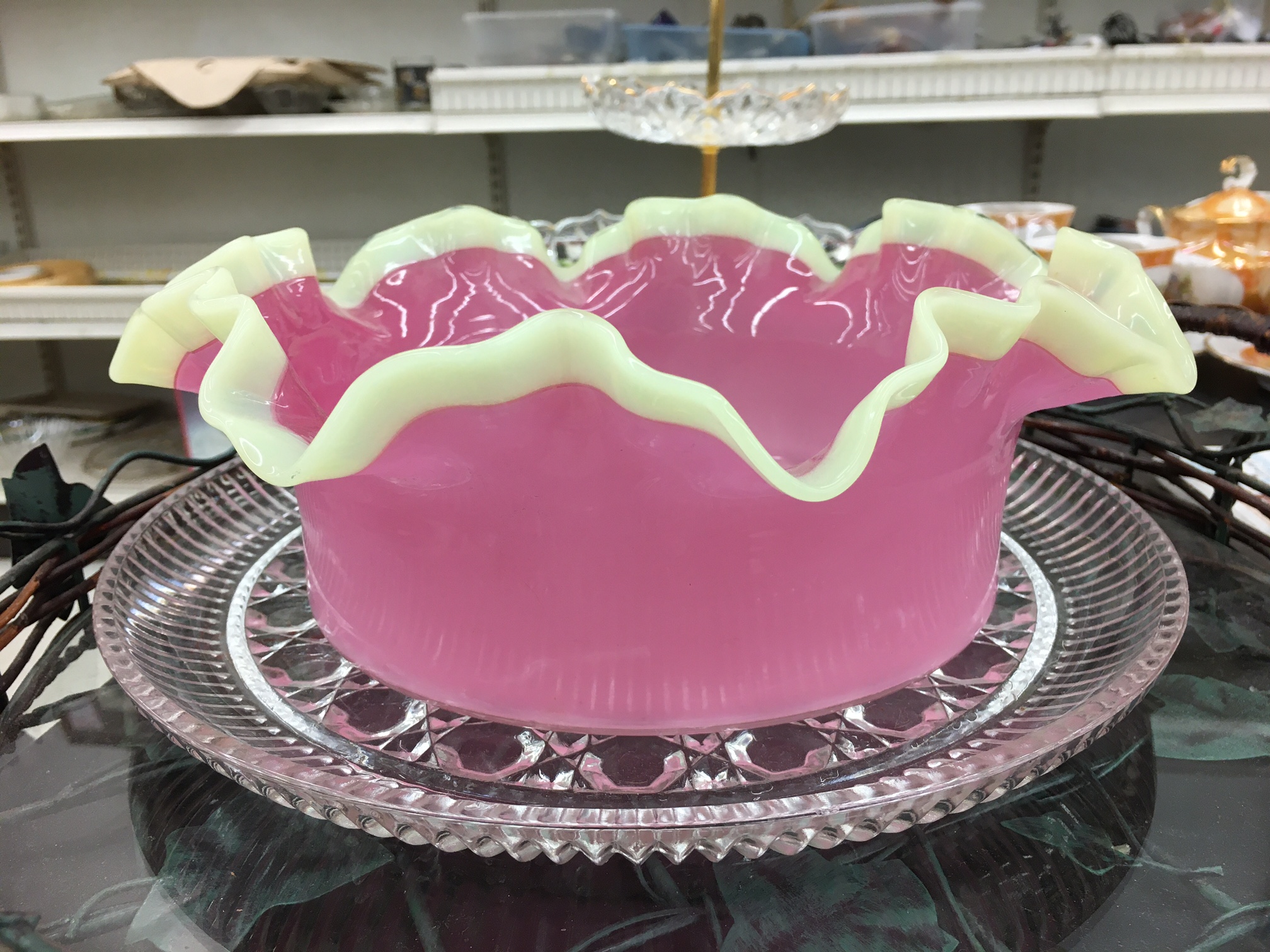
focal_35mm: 29
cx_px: 635
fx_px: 1064
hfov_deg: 61.7
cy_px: 476
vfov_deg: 48.2
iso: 32
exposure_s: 1/30
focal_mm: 4.15
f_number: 2.2
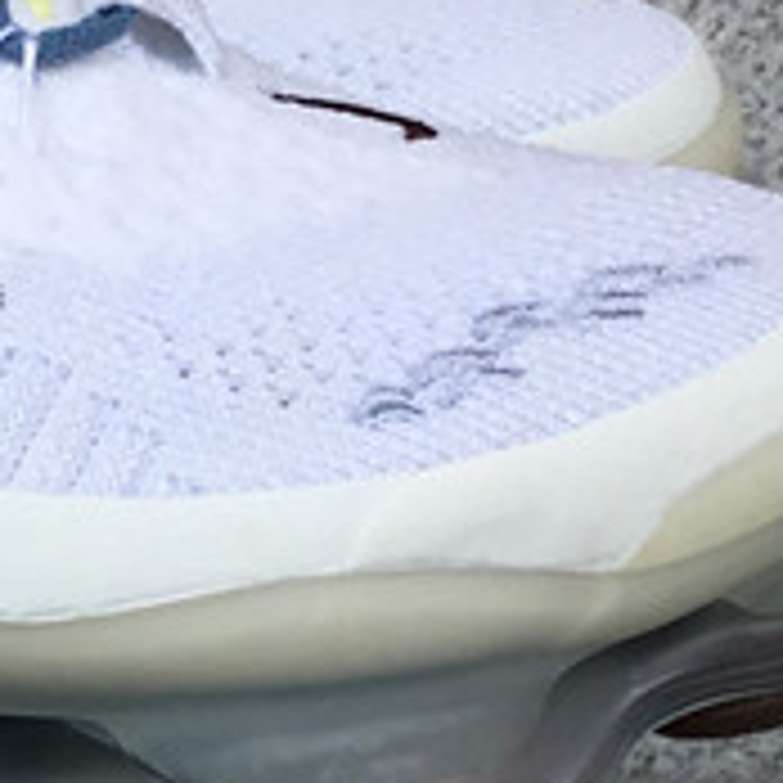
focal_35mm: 142
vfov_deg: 12.2
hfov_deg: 11.8
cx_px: -351
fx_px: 3634
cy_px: 709
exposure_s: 1/431
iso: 25
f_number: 2.4
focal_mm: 3.3
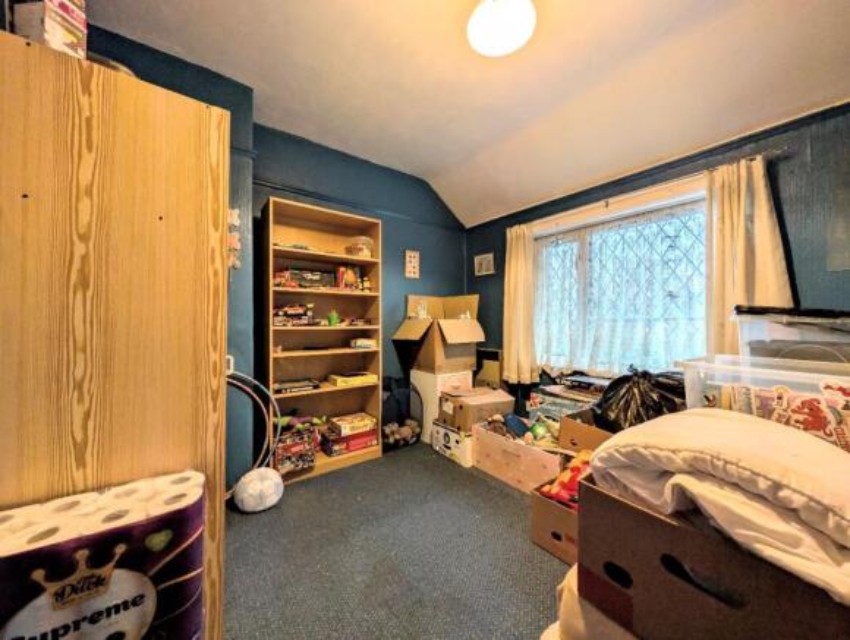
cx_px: 425
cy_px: 320
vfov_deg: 94.7
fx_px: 295
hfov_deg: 110.4
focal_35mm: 12
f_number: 1.7
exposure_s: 1/20
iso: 63
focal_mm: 2.02
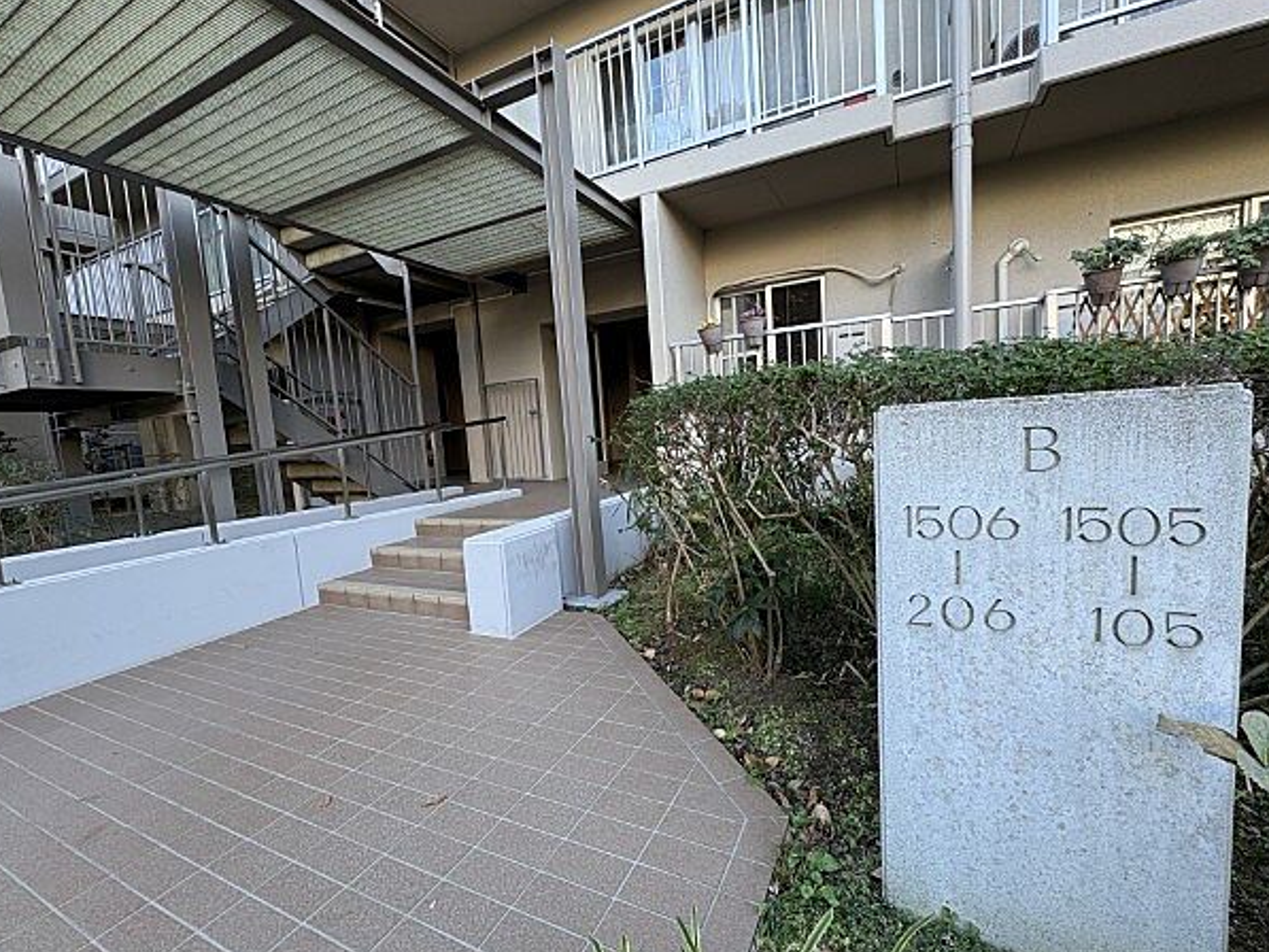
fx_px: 550
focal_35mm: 15
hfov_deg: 98.1
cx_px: 650
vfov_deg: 81.8
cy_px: 484
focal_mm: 2.22
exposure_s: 1/99
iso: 100
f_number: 2.2
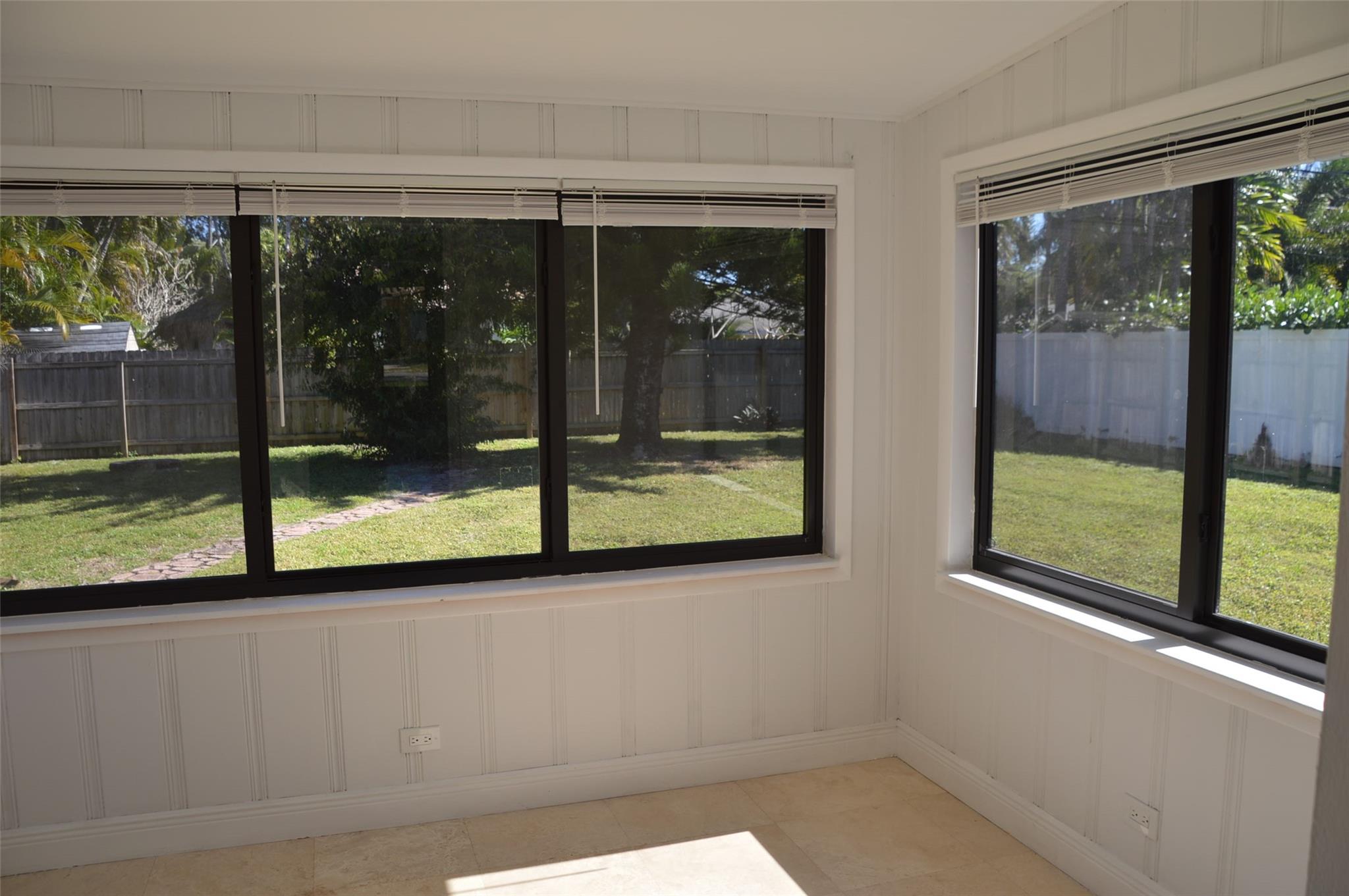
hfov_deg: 67.4
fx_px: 1011
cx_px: 674
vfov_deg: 47.8
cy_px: 448
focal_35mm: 27
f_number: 7.1
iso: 100
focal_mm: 18
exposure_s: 1/125
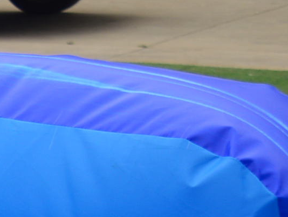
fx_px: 1756
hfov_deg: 8.5
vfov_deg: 6.7
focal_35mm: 211
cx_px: -434
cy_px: 535
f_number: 4.5
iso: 100
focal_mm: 26
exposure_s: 1/80
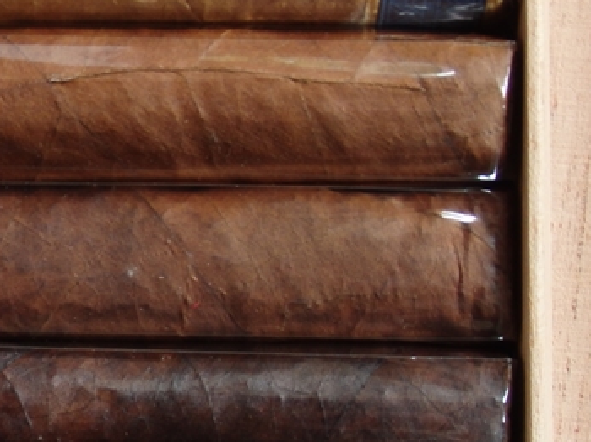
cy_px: 278
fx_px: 2576
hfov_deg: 12.8
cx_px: -73
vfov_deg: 9.8
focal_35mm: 151
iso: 125
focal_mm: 11.9
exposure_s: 1/4
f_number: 4.4
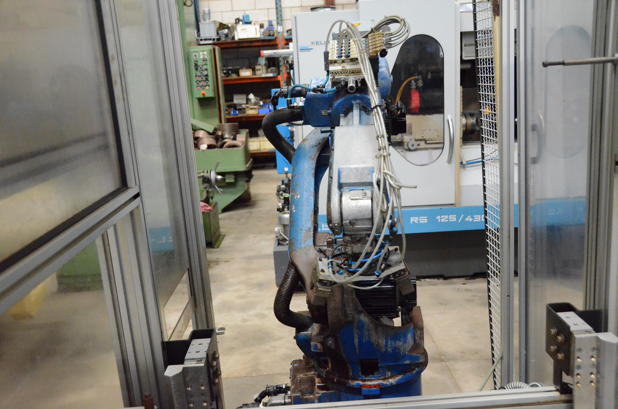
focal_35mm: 36
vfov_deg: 36.7
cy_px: 204
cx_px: 309
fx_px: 617
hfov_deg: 53.2
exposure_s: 1/320
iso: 6400
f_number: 3.8
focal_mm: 24
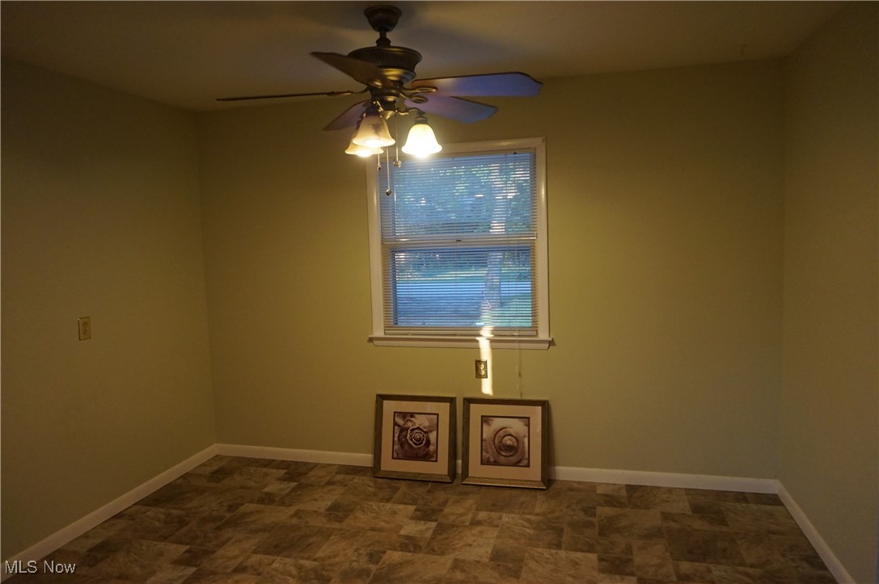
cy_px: 292
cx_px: 440
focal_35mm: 24
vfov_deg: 53.1
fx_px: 586
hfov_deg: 73.8
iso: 1600
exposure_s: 1/160
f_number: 4
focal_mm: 16
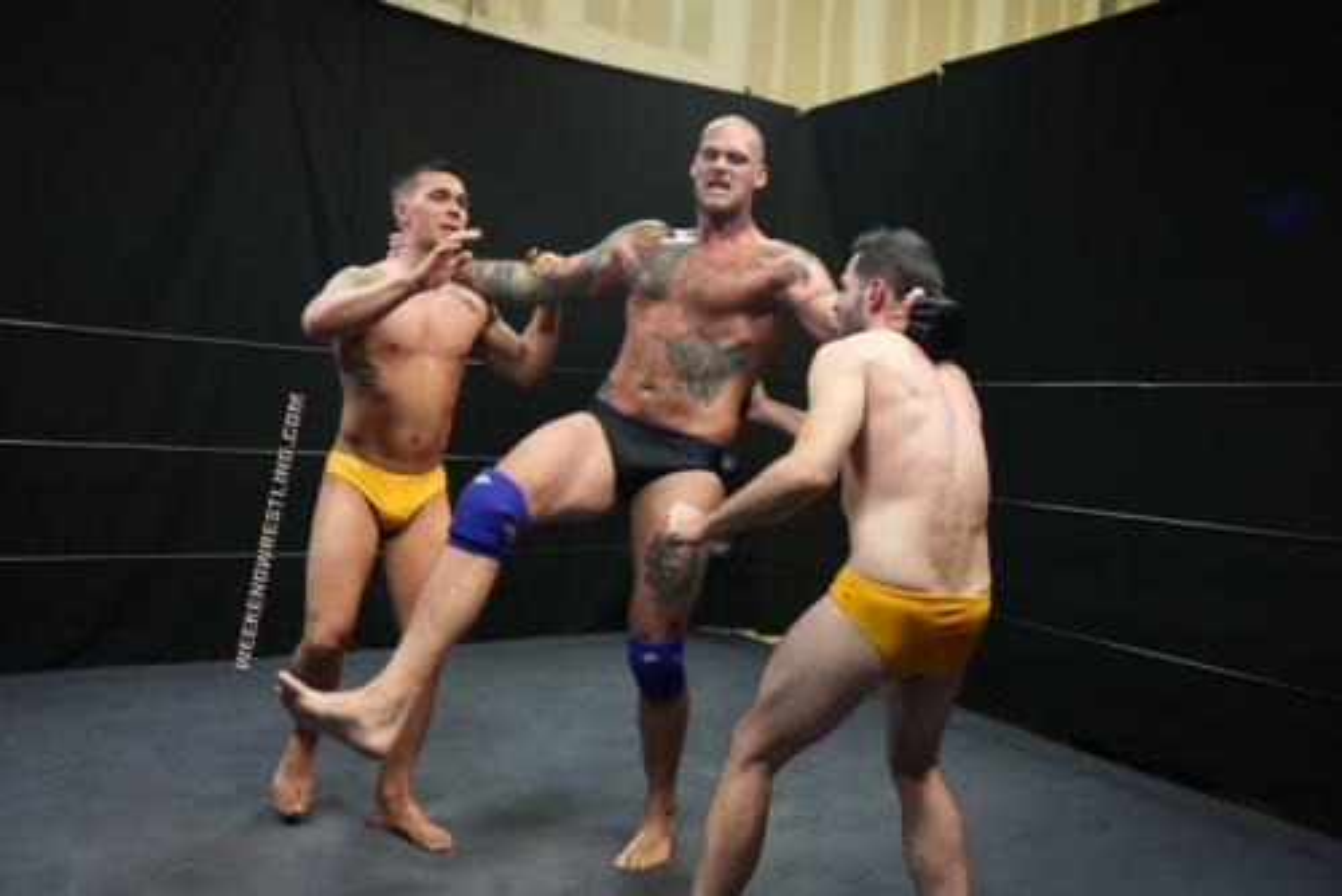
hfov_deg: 63.6
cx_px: 671
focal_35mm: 29
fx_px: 1082
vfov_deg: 45.0
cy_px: 448
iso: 12800
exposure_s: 1/320
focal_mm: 29
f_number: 3.5
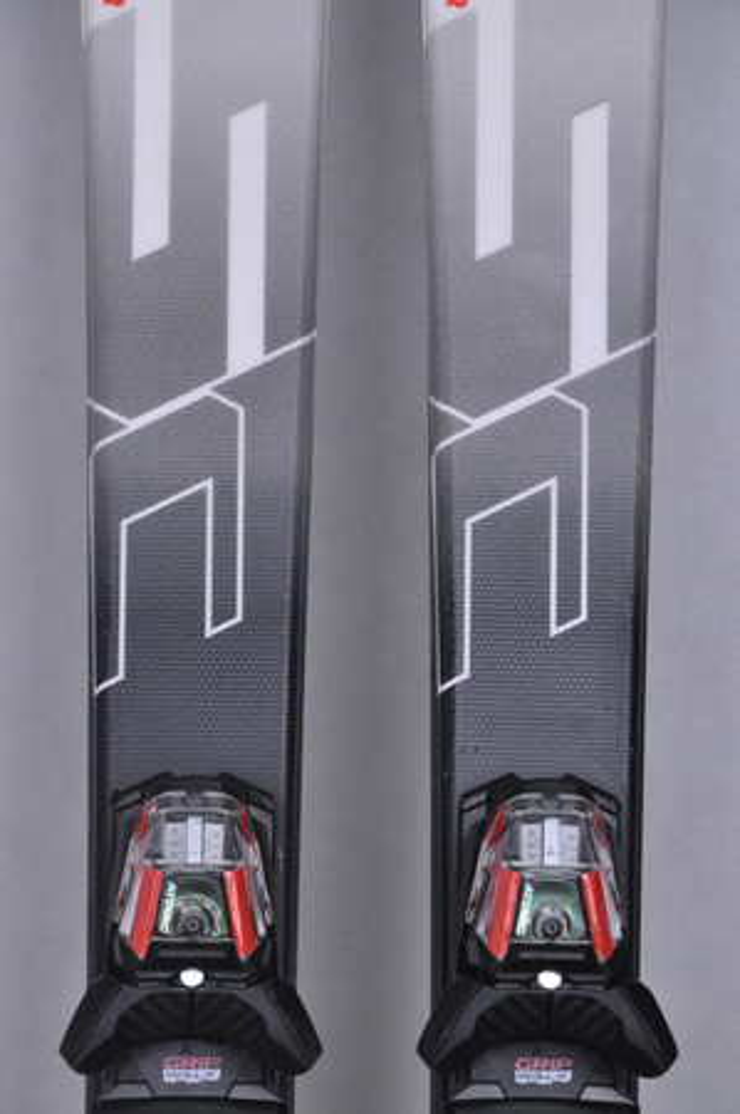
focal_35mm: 158
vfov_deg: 13.1
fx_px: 4867
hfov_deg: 8.7
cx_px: 370
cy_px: 557
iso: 3200
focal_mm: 105
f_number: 9.5
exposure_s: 1/125
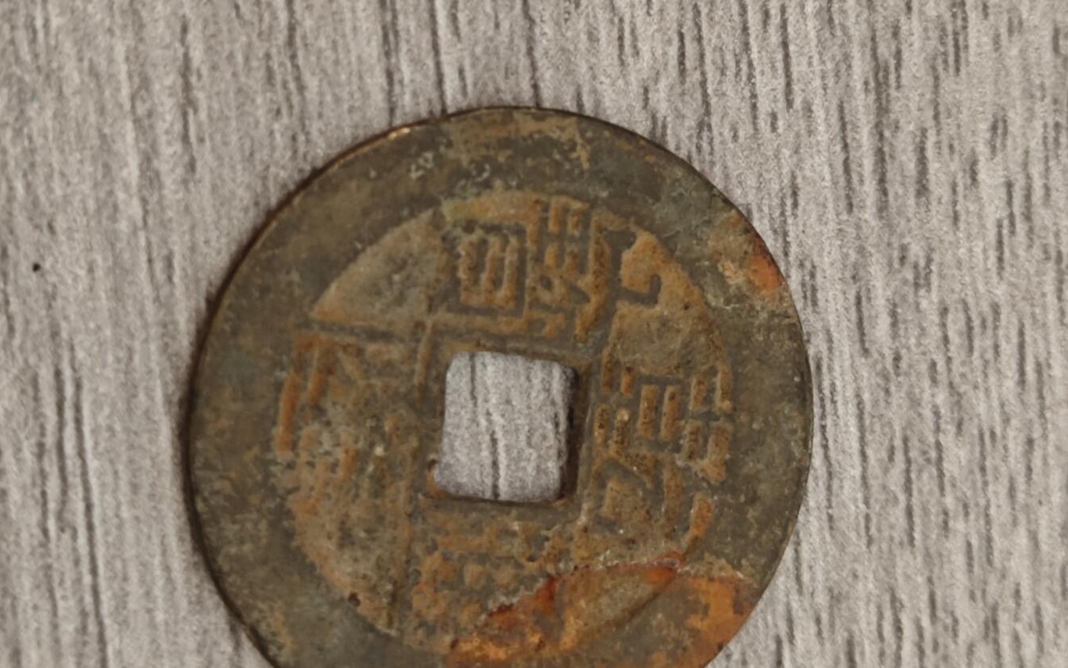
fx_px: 3115
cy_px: 432
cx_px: 531
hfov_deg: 19.5
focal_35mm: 107
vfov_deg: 12.2
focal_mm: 8.7
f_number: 1.9
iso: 640
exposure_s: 1/50
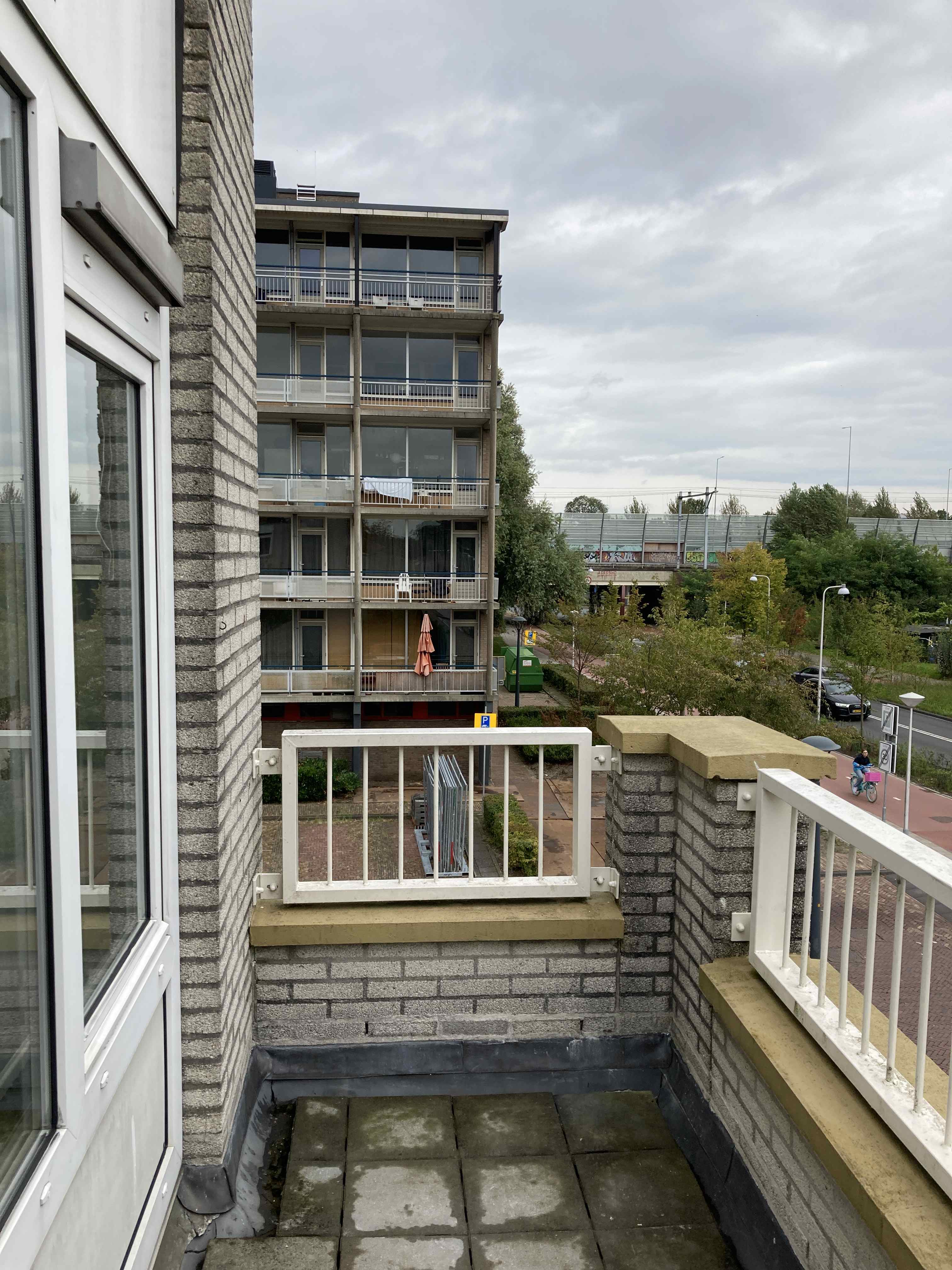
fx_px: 1027
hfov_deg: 49.7
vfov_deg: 63.4
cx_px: 476
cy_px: 635
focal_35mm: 28
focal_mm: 3.99
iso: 20
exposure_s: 1/1200
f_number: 1.8
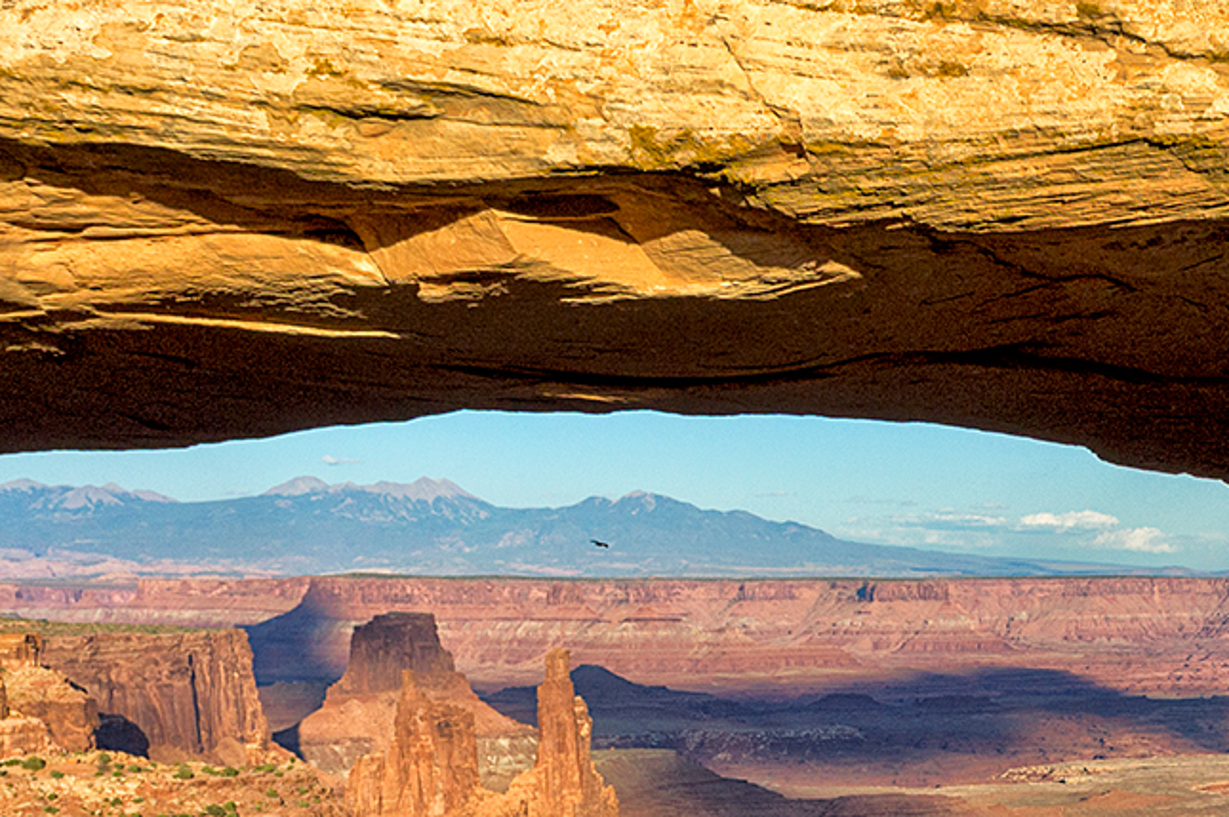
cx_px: 1218
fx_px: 2285
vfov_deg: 19.9
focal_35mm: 67
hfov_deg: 28.3
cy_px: 719
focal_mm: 18
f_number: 5.6
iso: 200
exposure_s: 1/1000
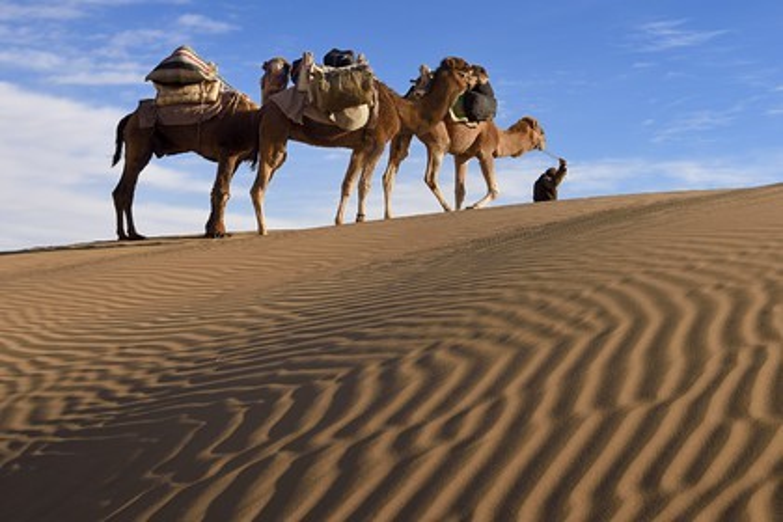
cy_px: 261
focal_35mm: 50
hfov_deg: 39.6
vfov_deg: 27.0
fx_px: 1087
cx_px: 392
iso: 200
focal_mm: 50
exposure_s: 1/400
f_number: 10
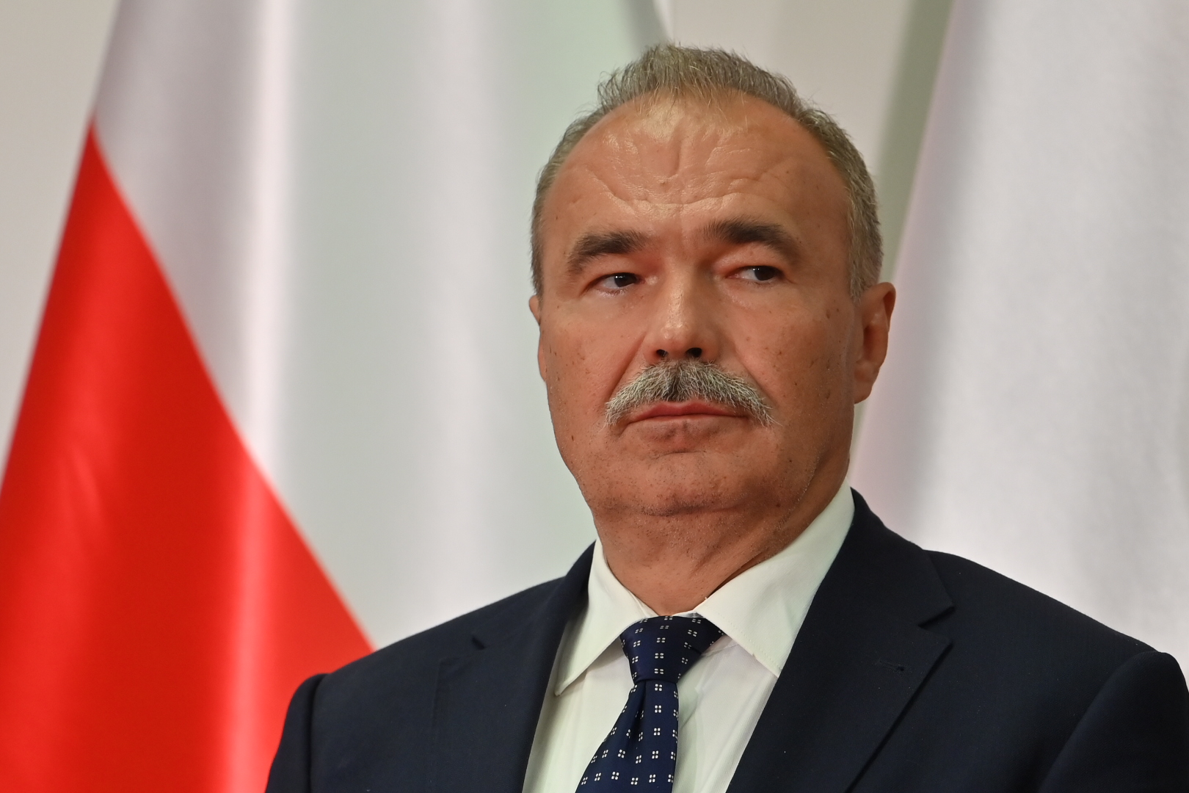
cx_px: 594
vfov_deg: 7.6
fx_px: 5945
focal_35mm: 180
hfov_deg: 11.4
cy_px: 396
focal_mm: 180
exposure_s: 1/200
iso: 500
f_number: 2.8
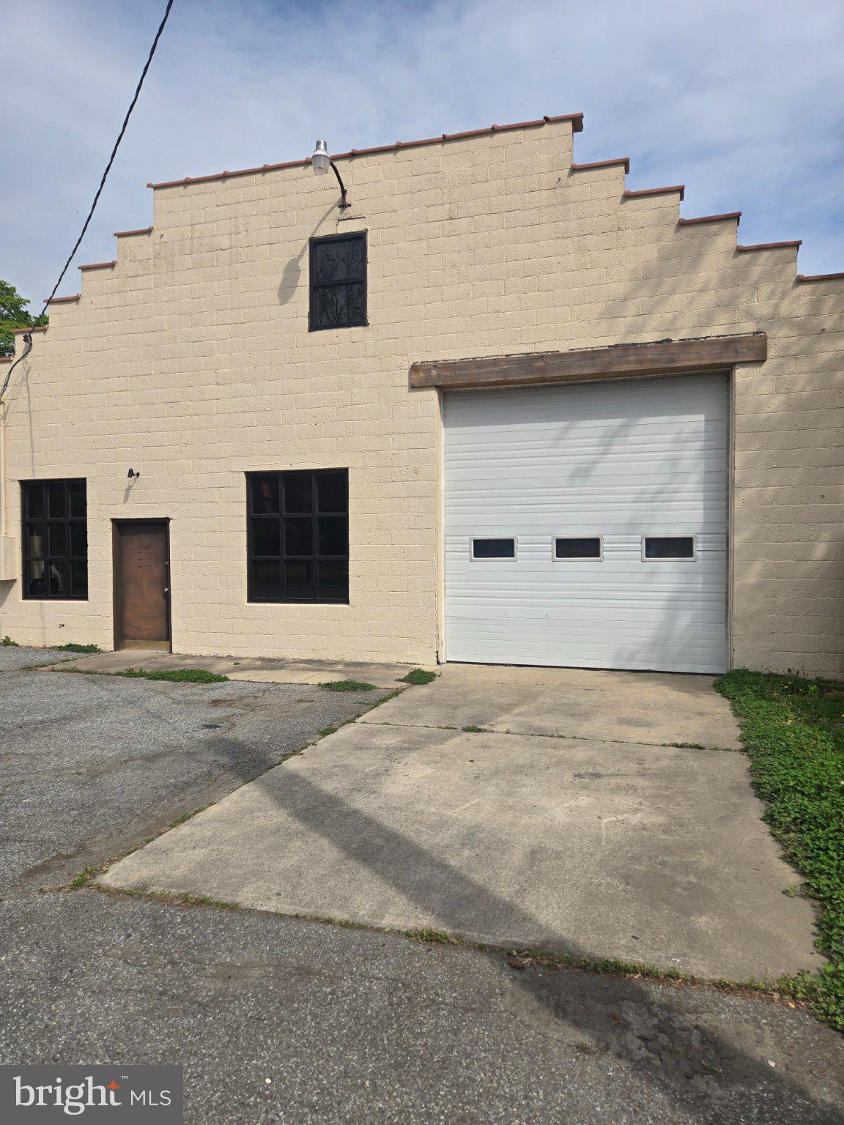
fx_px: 748
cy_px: 562
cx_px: 422
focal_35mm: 23
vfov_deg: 73.9
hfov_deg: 58.9
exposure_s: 1/3540
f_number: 1.8
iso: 25
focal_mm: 5.4
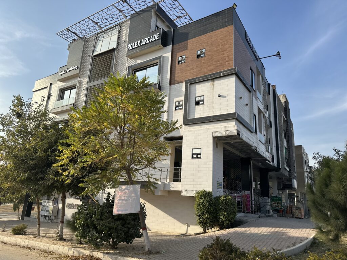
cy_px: 130
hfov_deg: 71.6
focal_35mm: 24
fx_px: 241
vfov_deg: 56.8
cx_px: 174
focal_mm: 6.86
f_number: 1.78
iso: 80
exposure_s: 1/2967
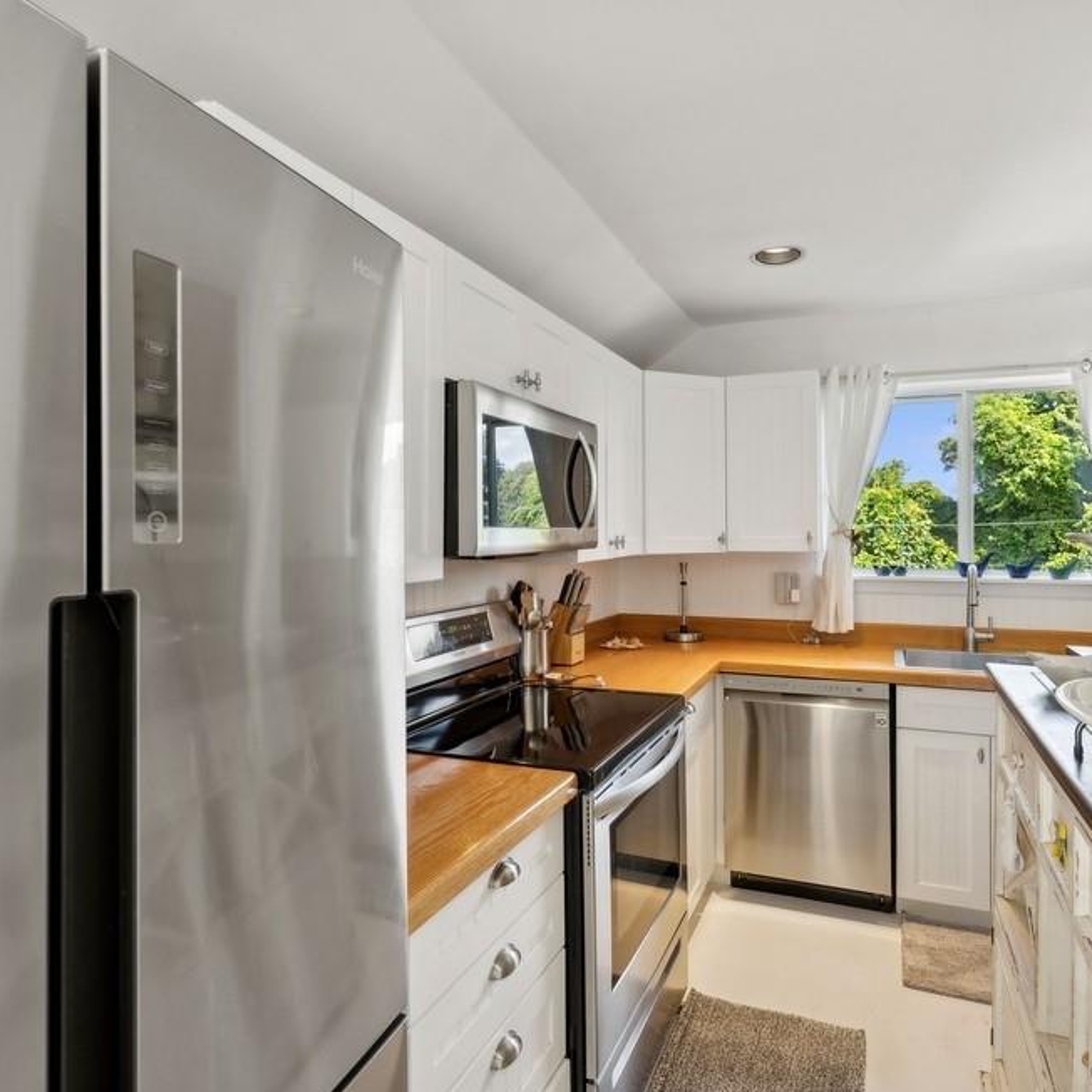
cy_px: 544
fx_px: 714
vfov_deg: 74.8
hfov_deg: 74.5
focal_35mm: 20
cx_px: 613
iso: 800
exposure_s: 1/125
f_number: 8
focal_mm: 15
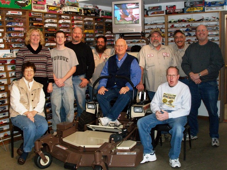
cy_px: 85
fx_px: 289
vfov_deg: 32.9
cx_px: 114
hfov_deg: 42.9
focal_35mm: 44
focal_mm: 7.8
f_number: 3.5
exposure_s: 1/60
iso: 320
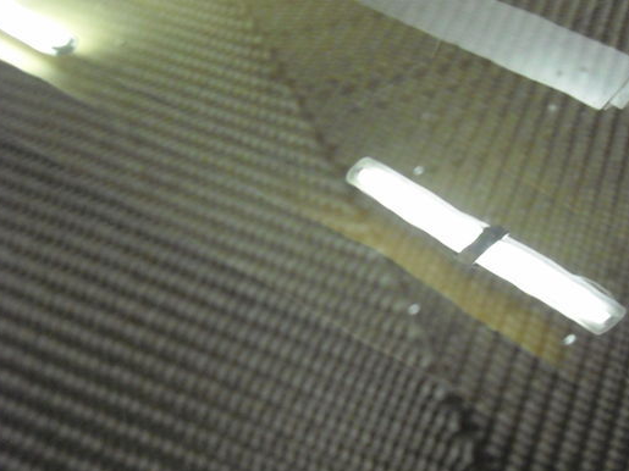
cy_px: 273
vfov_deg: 31.4
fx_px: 836
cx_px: 335
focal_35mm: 46
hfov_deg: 41.2
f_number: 2.7
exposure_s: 1/10
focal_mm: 6.2
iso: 800
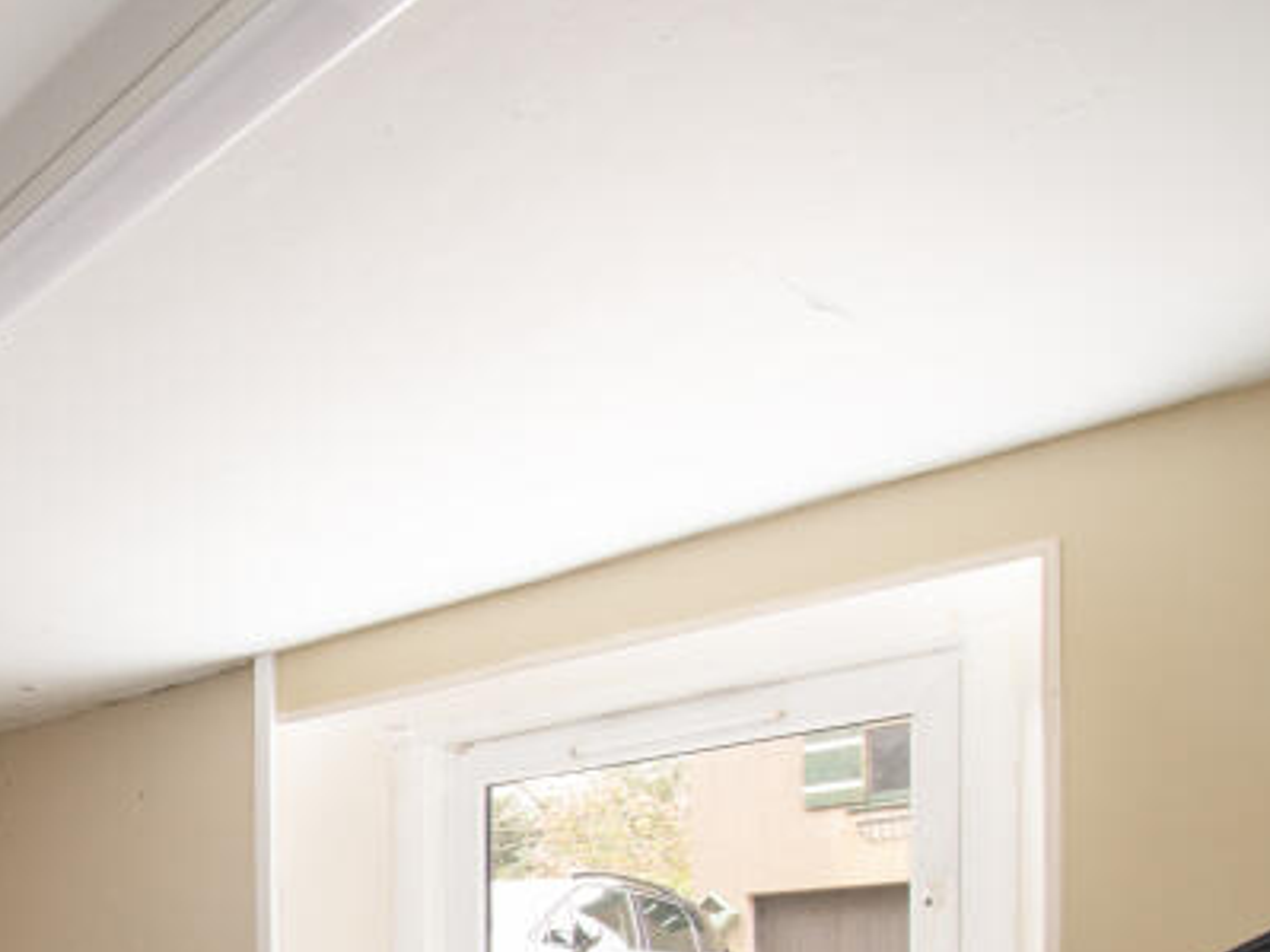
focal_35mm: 37
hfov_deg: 41.9
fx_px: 1357
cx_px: -60
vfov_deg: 33.5
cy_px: 1057
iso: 320
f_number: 8
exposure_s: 1/1.67
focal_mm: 10
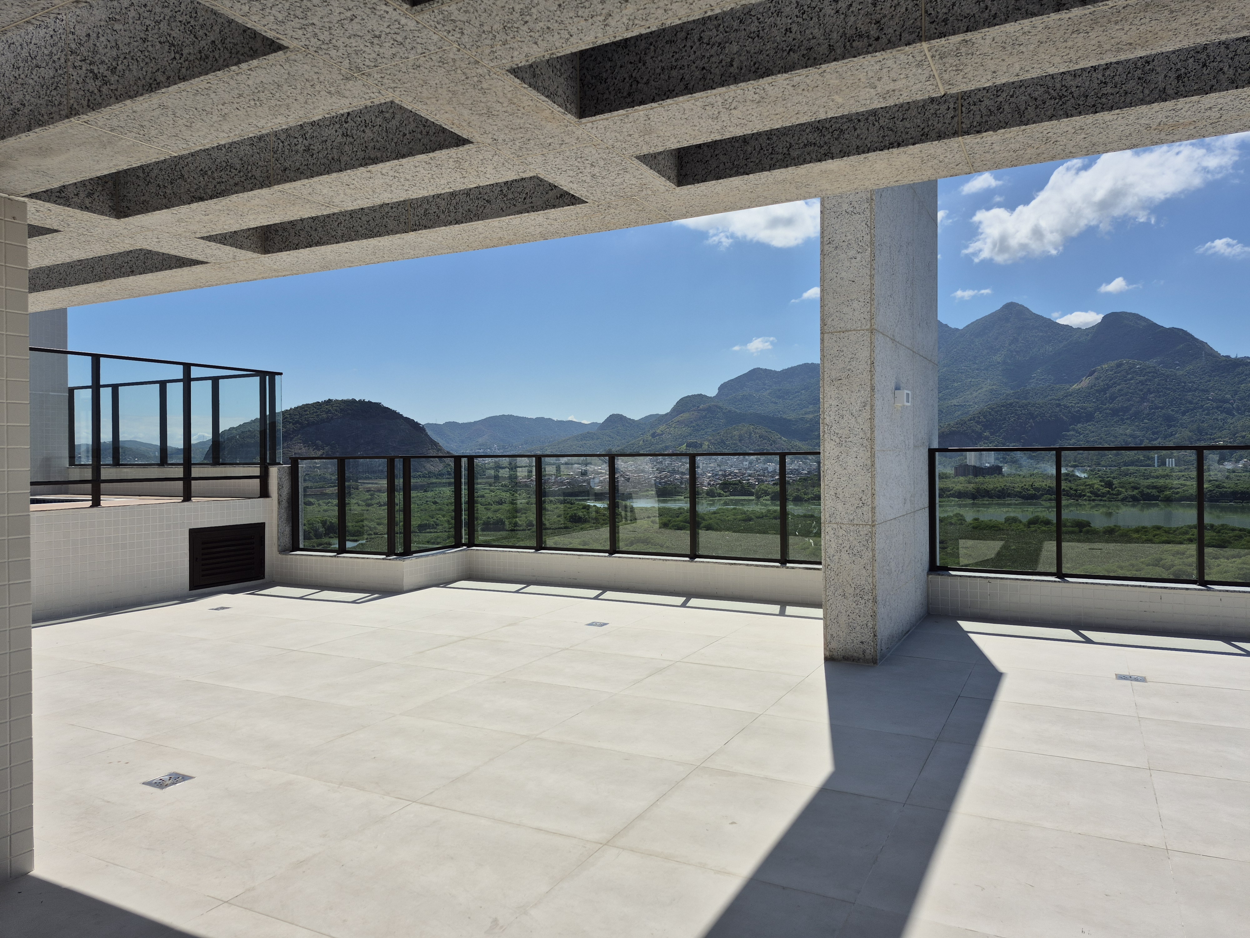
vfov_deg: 58.9
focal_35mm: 23
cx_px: 625
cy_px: 469
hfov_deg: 73.9
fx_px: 831
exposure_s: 1/4352
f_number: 1.8
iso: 25
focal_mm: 5.4
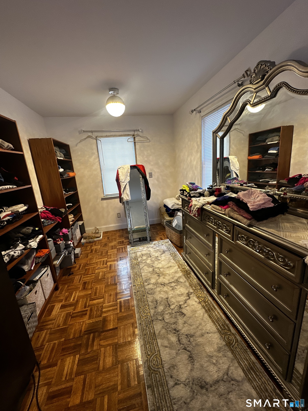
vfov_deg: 102.1
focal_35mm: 14
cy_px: 206
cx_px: 154
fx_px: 166
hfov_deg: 85.7
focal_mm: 2.22
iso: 160
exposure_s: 1/60
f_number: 2.2
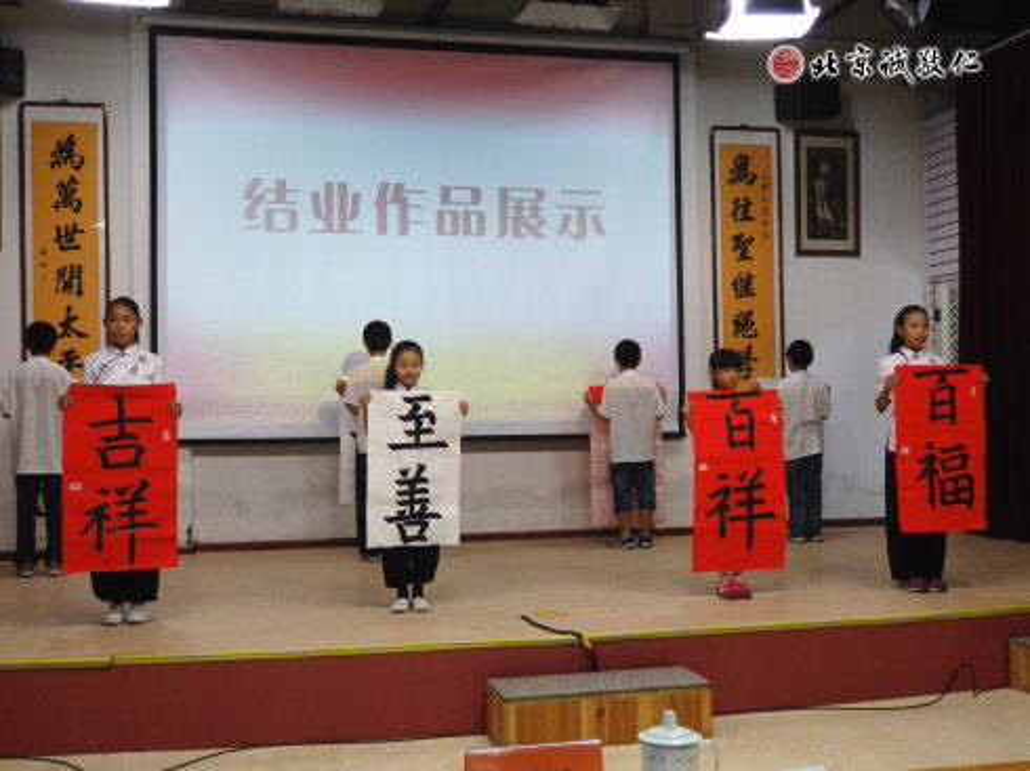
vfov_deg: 35.9
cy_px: 386
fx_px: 1190
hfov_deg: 46.8
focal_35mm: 40
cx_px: 515
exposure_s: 1/80
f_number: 3.7
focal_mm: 7.3
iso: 500
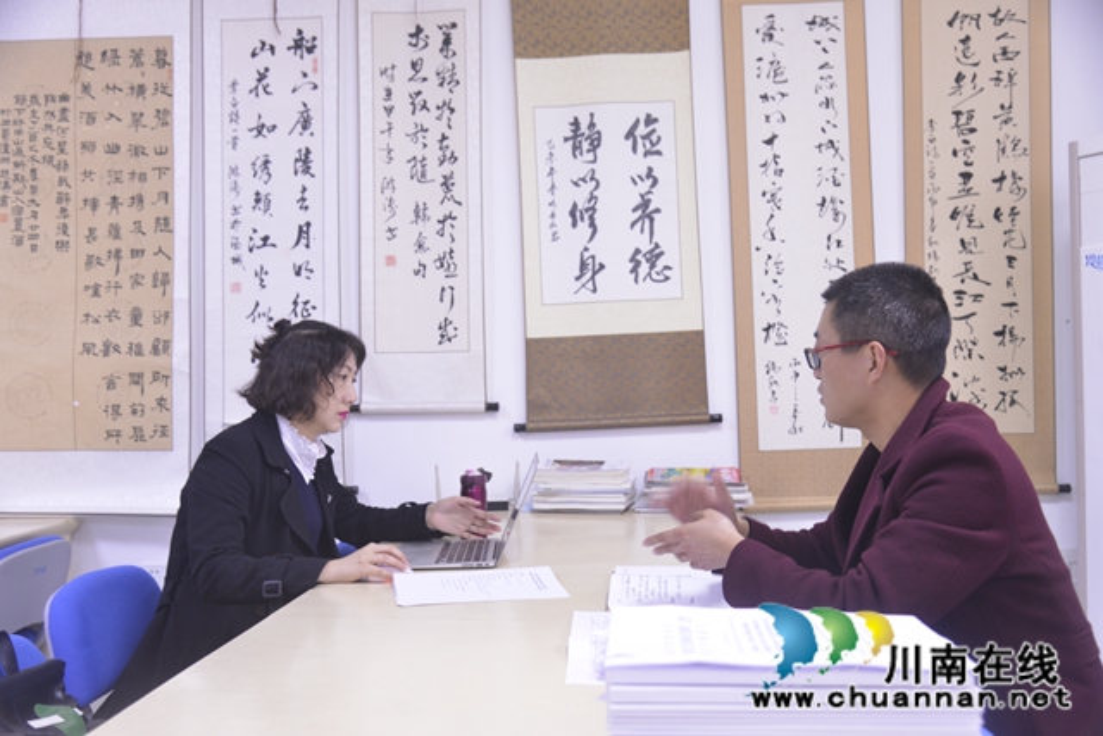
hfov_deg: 58.7
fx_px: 981
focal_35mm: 32
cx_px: 552
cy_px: 368
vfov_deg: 41.1
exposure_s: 1/13
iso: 1250
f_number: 4.5
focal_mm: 32
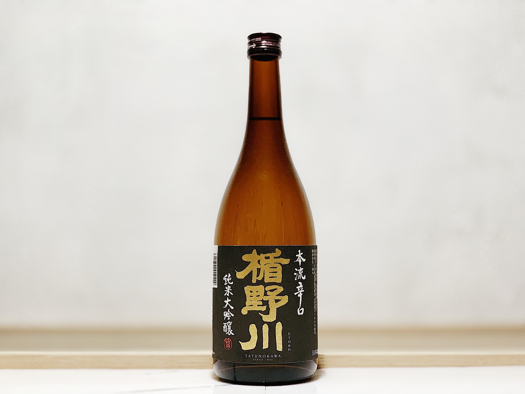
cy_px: 197
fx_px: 789
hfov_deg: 36.8
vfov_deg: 28.0
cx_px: 262
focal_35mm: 52
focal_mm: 6
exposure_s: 1/50
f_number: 2.4
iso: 125
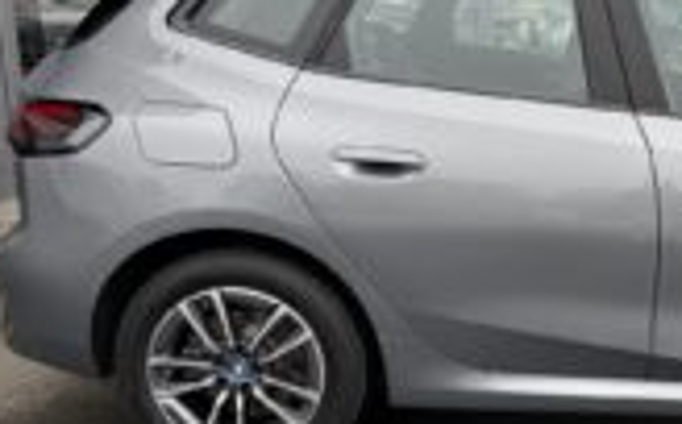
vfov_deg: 23.1
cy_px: 216
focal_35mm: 56
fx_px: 1039
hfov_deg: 33.1
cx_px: 694
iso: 80
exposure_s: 1/270
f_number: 1.78
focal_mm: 6.76
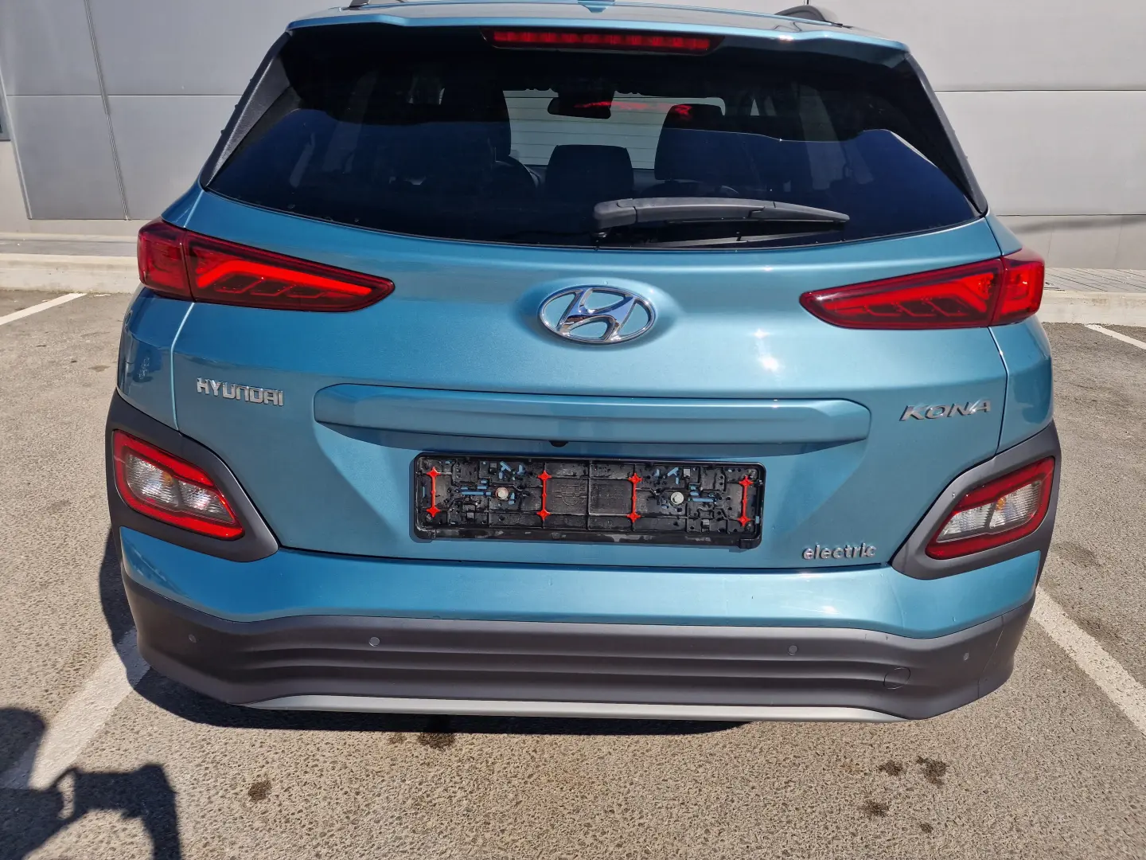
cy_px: 430
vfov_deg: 58.9
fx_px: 761
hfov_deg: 73.9
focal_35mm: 23
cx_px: 573
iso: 50
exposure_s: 1/1632
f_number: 1.8
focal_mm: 6.4
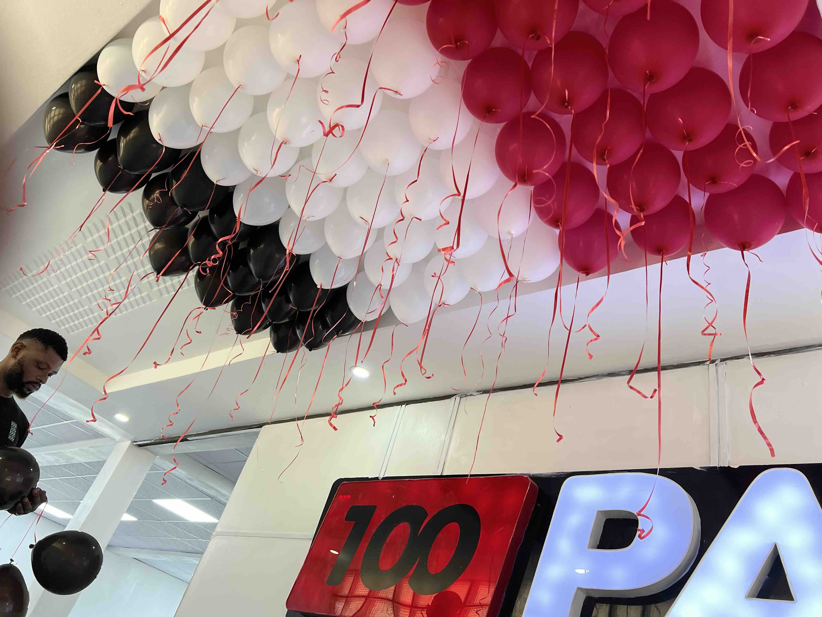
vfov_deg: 53.1
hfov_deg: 67.3
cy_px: 308
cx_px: 411
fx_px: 617
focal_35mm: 26
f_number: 1.5
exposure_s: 1/112
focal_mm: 5.7
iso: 125
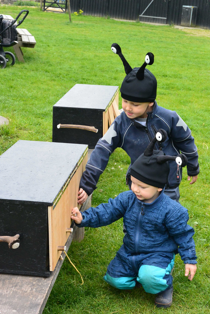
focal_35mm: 74
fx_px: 647
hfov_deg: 18.4
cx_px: 105
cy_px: 157
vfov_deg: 27.3
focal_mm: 27.5
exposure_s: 1/500
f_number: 5.6
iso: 560
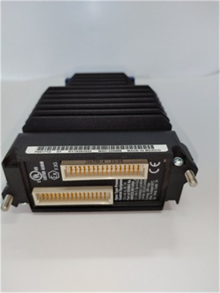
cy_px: 146
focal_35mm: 26
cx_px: 110
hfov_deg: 53.1
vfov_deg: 67.3
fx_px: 220
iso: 200
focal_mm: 4.75
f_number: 1.8
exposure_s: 1/100
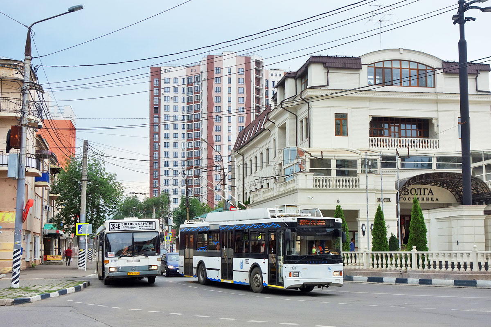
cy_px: 164
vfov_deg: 30.5
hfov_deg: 44.5
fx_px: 600
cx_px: 246
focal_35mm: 44
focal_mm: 16.39
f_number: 4.5
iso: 125
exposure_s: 1/500
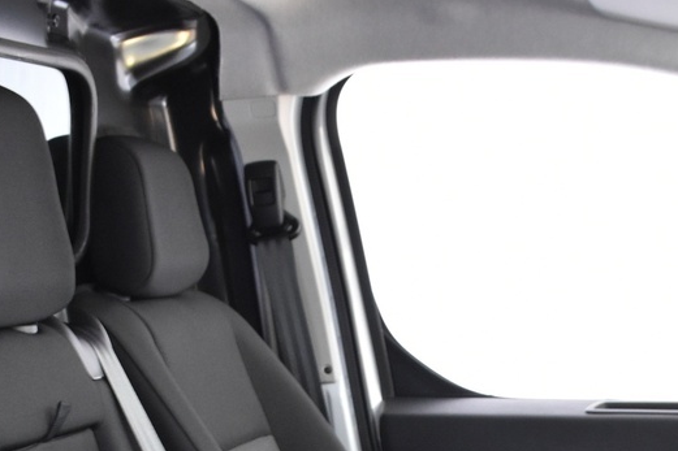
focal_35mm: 84
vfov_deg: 14.9
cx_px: 393
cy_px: 699
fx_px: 1581
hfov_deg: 24.2
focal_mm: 18
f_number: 5
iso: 1250
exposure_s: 1/8
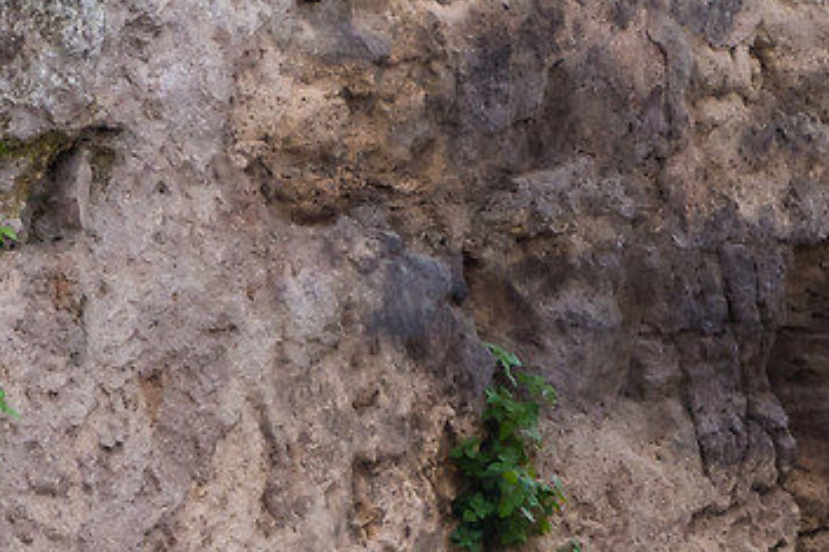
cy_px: -14
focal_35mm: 561
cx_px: 139
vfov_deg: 2.4
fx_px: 12921
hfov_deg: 3.7
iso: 400
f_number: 5.6
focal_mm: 55
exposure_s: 1/125
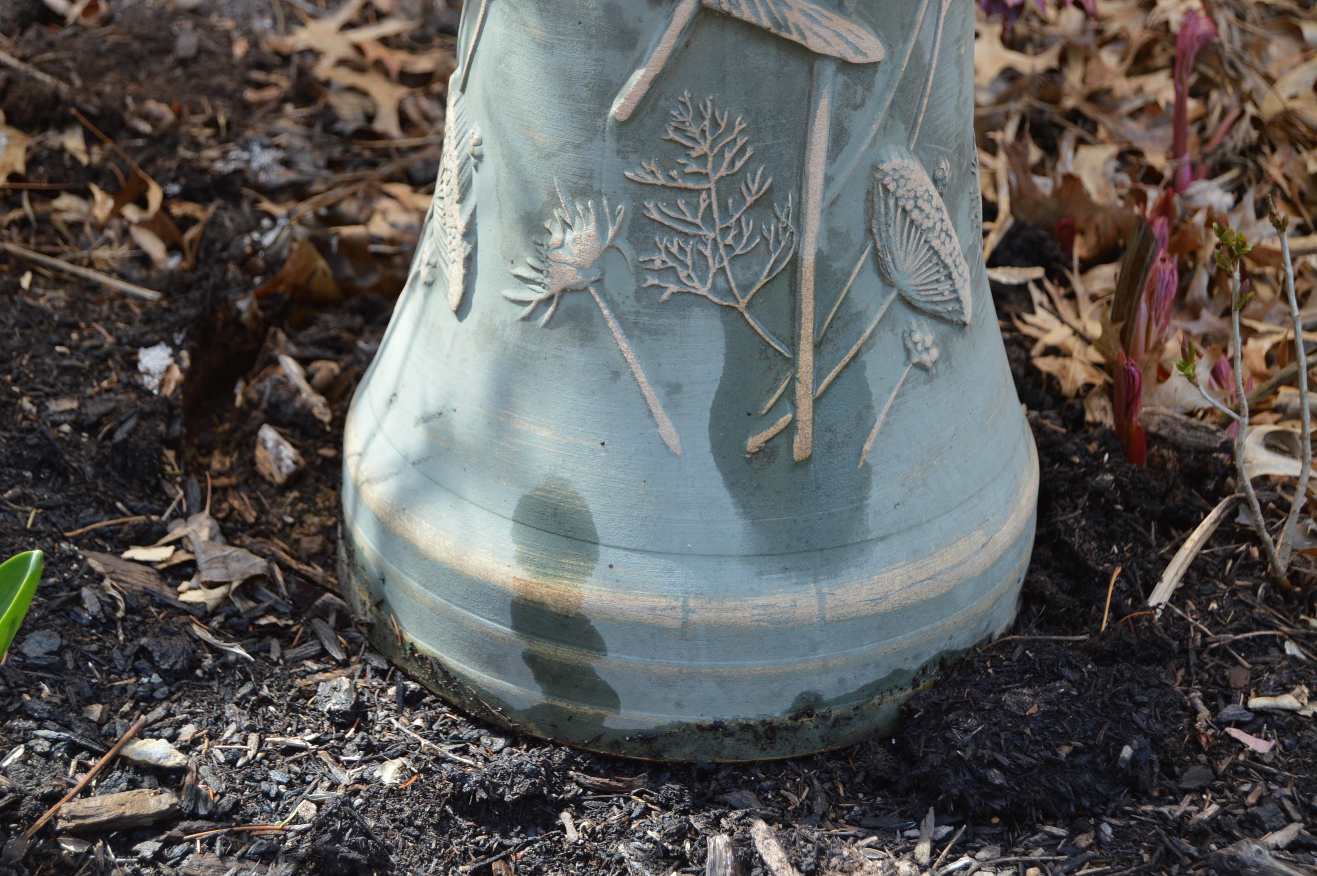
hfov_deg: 26.0
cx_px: 658
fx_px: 2851
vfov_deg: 17.5
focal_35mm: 78
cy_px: 438
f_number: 5.6
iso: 280
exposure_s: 1/125
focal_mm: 52
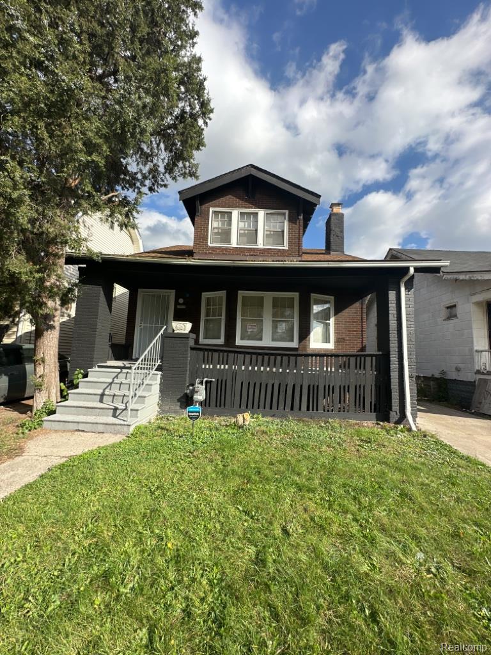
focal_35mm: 14
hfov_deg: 85.7
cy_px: 328
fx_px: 265
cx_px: 246
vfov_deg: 102.1
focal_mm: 2.22
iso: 40
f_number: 2.2
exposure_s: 1/1511
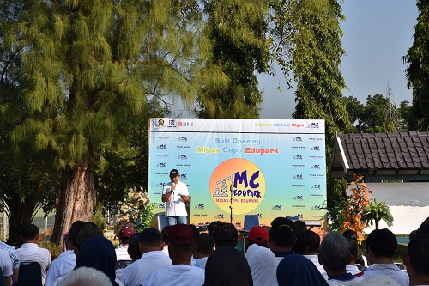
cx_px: 214
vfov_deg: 19.4
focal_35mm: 70
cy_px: 143
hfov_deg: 28.9
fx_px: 834
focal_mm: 70
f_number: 22
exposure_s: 1/200
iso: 400
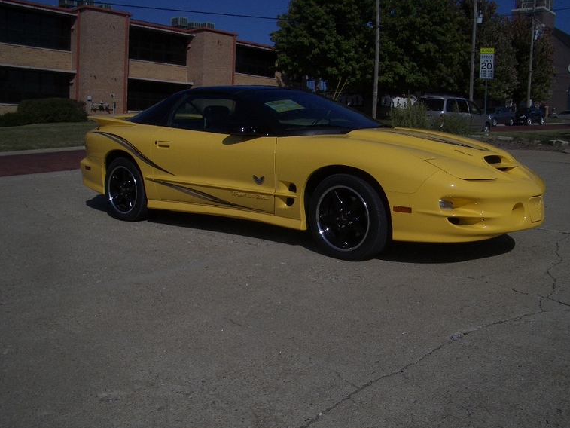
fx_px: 609
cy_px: 219
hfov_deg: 50.1
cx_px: 300
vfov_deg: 38.7
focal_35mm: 37
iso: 50
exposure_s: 1/1600
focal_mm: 5.8
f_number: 4.3
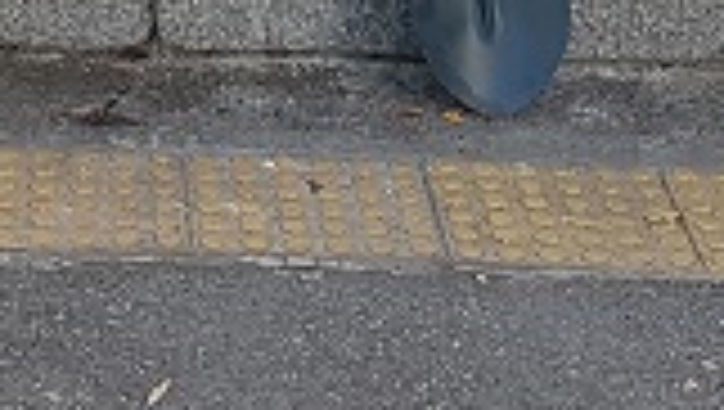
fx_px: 2729
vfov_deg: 7.4
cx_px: 151
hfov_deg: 15.0
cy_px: -903
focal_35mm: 142
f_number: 1.7
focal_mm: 4.2
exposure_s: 1/297
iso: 50
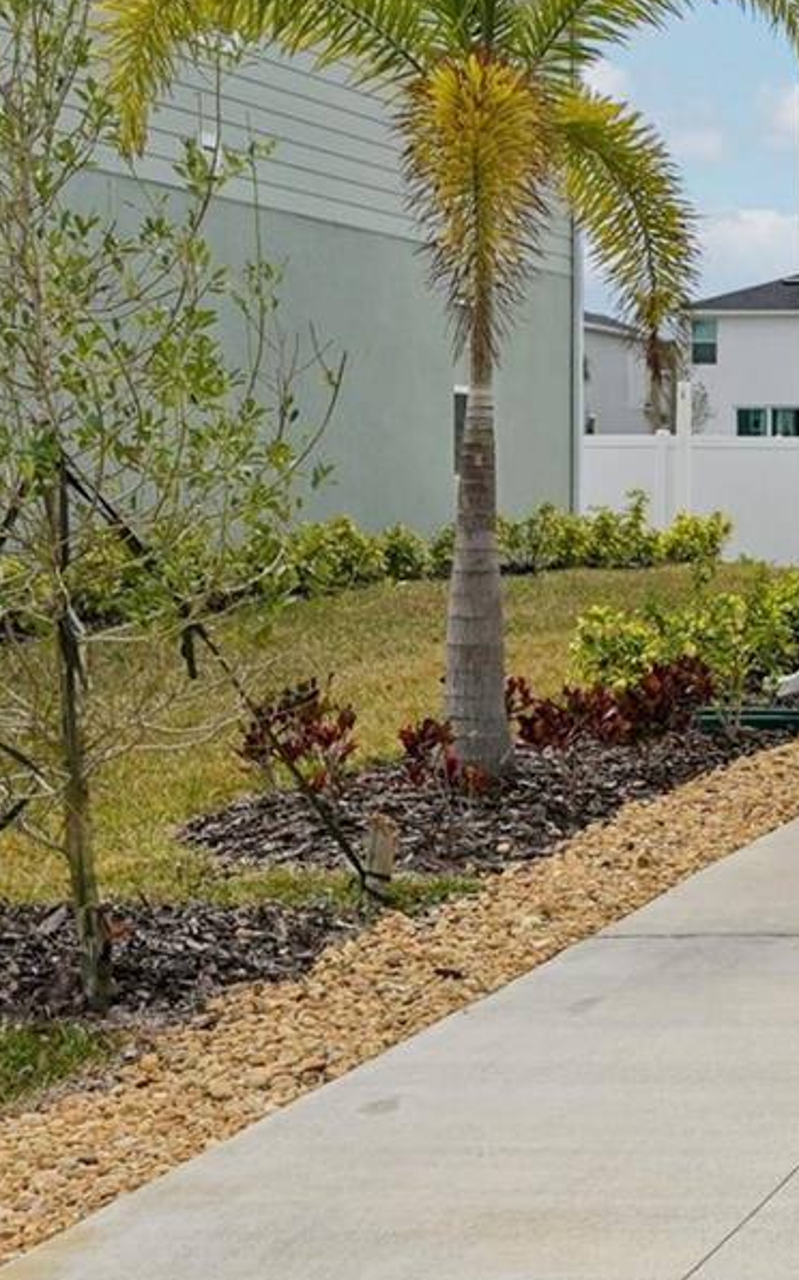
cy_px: 237
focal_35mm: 82
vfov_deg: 24.8
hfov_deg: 13.7
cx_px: 1564
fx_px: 2860
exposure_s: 1/1250
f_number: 8
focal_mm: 30
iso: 400
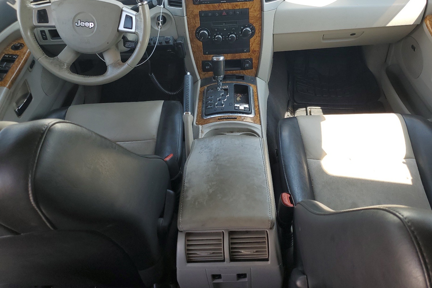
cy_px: 120
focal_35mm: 29
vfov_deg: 44.8
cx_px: 229
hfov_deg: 63.6
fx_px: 348
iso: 50
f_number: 1.5
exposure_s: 1/333
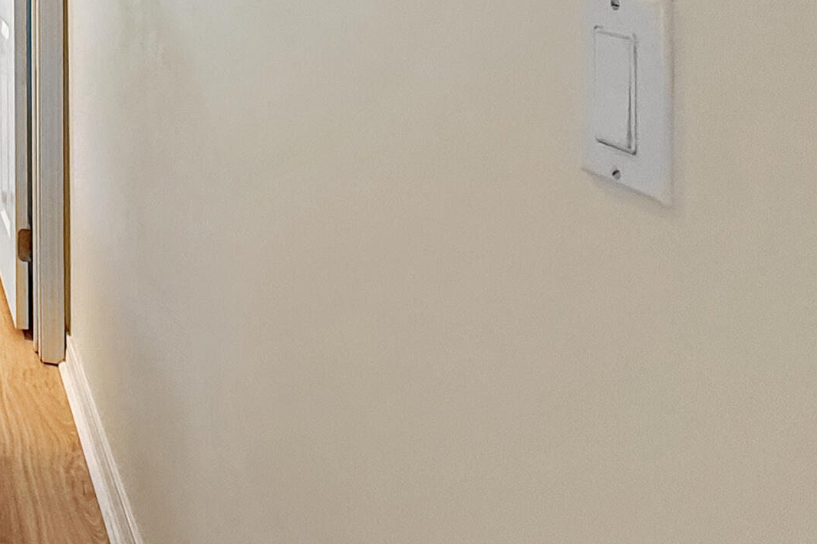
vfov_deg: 30.9
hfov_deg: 37.0
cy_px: 38
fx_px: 930
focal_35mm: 41
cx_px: -147
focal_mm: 2.22
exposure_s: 1/60
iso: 200
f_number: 2.2
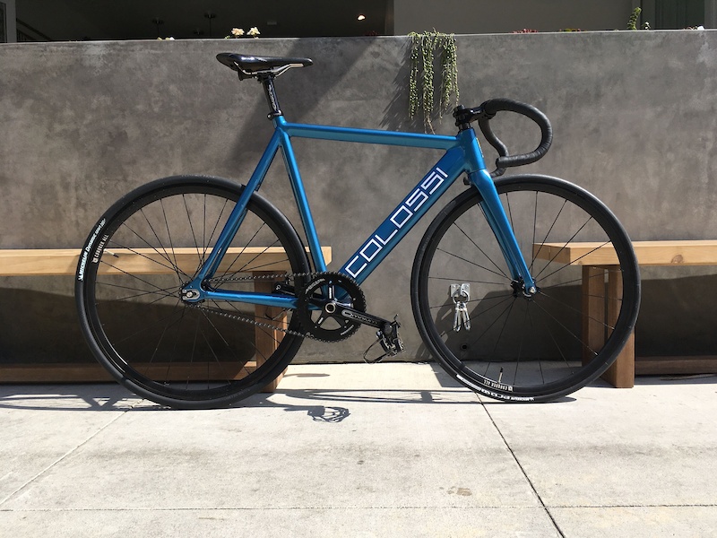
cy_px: 269
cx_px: 358
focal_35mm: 29
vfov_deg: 48.2
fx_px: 601
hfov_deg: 61.7
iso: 25
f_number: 2.2
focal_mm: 4.15
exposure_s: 1/1748
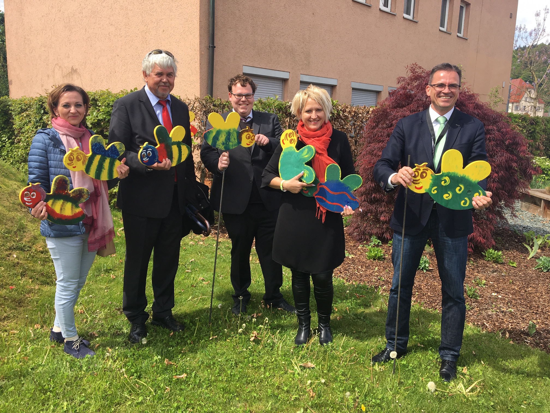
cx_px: 275
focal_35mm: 29
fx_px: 461
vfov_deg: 48.2
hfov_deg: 61.7
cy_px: 206
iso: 25
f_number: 2.2
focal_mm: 4.15
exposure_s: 1/754
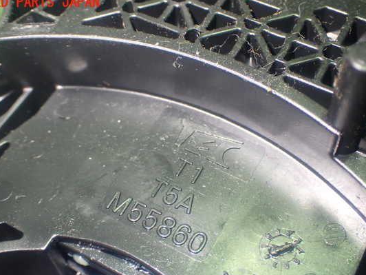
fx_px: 560
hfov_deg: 36.2
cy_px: 149
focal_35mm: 53
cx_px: 181
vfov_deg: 27.5
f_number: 3.1
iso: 800
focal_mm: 8.4
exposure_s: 1/25
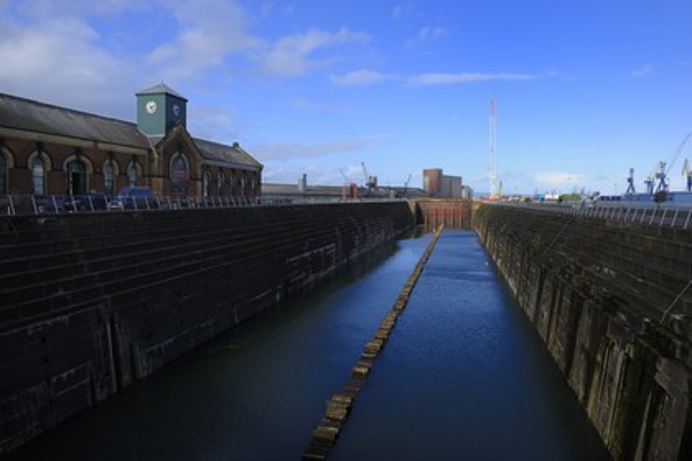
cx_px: 346
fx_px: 461
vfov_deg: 53.1
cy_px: 230
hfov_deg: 73.7
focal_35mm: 24
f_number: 14
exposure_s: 1/160
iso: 400
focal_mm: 24
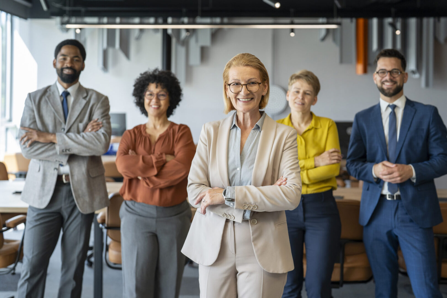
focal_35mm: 50
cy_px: 149
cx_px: 224
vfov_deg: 27.0
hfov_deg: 39.6
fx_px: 621
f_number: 2.2
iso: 800
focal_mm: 50
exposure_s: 1/800
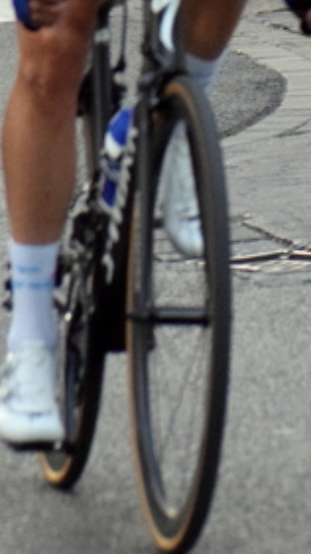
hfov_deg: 3.6
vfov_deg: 6.4
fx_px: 4913
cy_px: -10
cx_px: 219
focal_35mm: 335
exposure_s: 1/400
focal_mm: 100
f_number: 4.5
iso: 3200
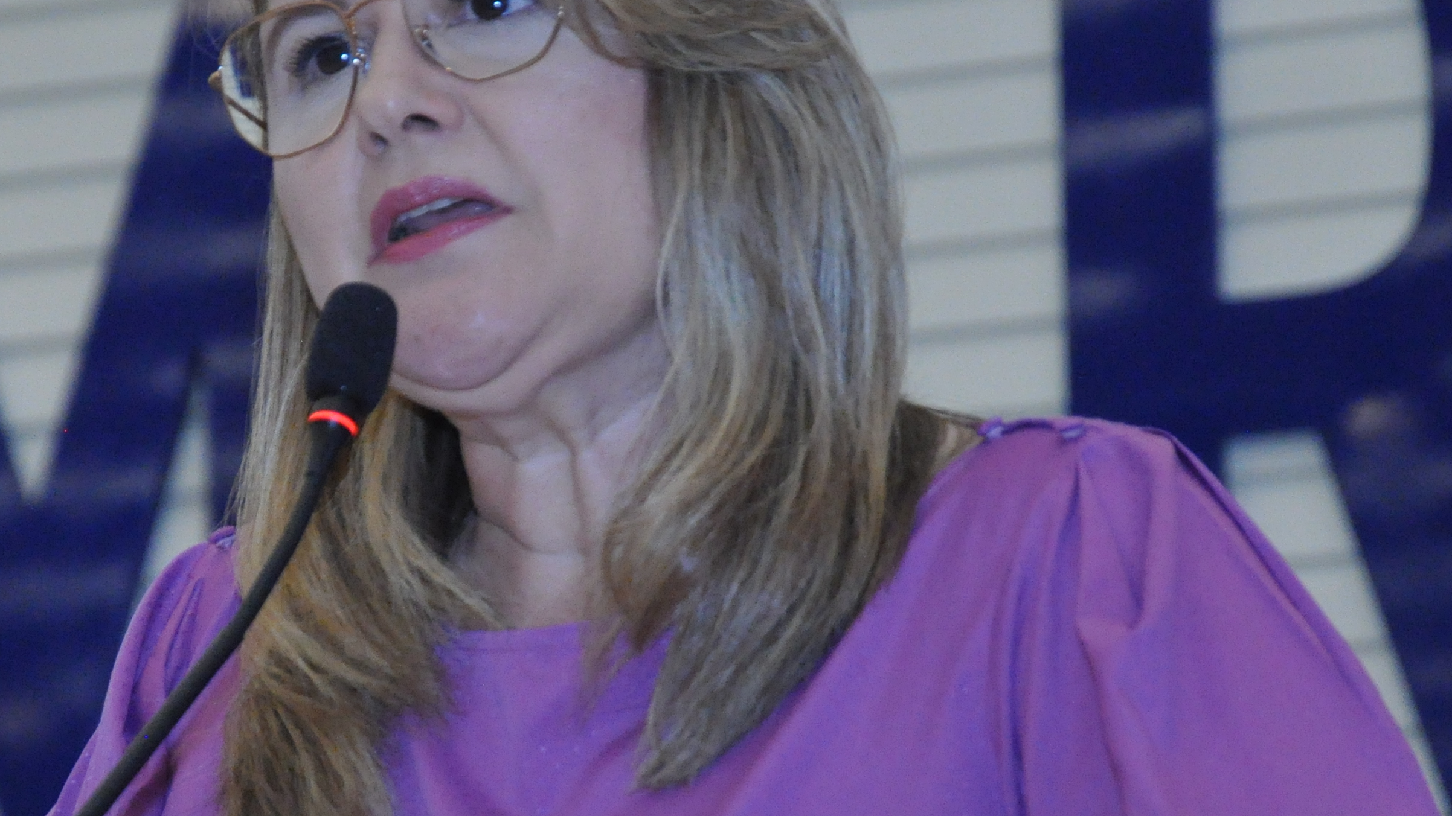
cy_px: 377
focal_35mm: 294
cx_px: 557
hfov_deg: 7.3
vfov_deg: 4.1
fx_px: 11316
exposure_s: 1/160
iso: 2500
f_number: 5.6
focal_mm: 105
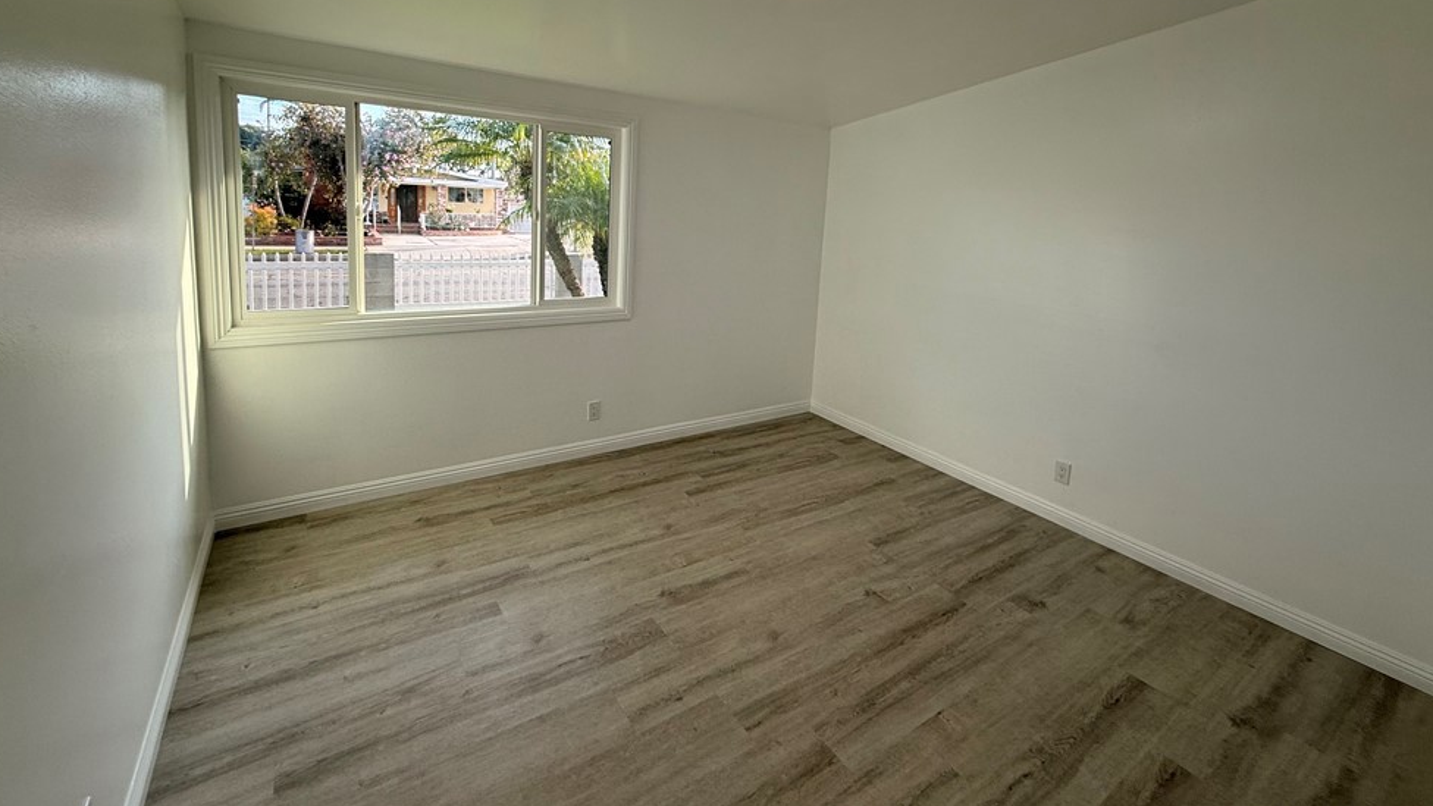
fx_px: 608
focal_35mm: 16
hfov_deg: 99.4
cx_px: 731
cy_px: 283
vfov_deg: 65.7
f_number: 2.2
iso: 50
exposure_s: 1/120
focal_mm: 2.22
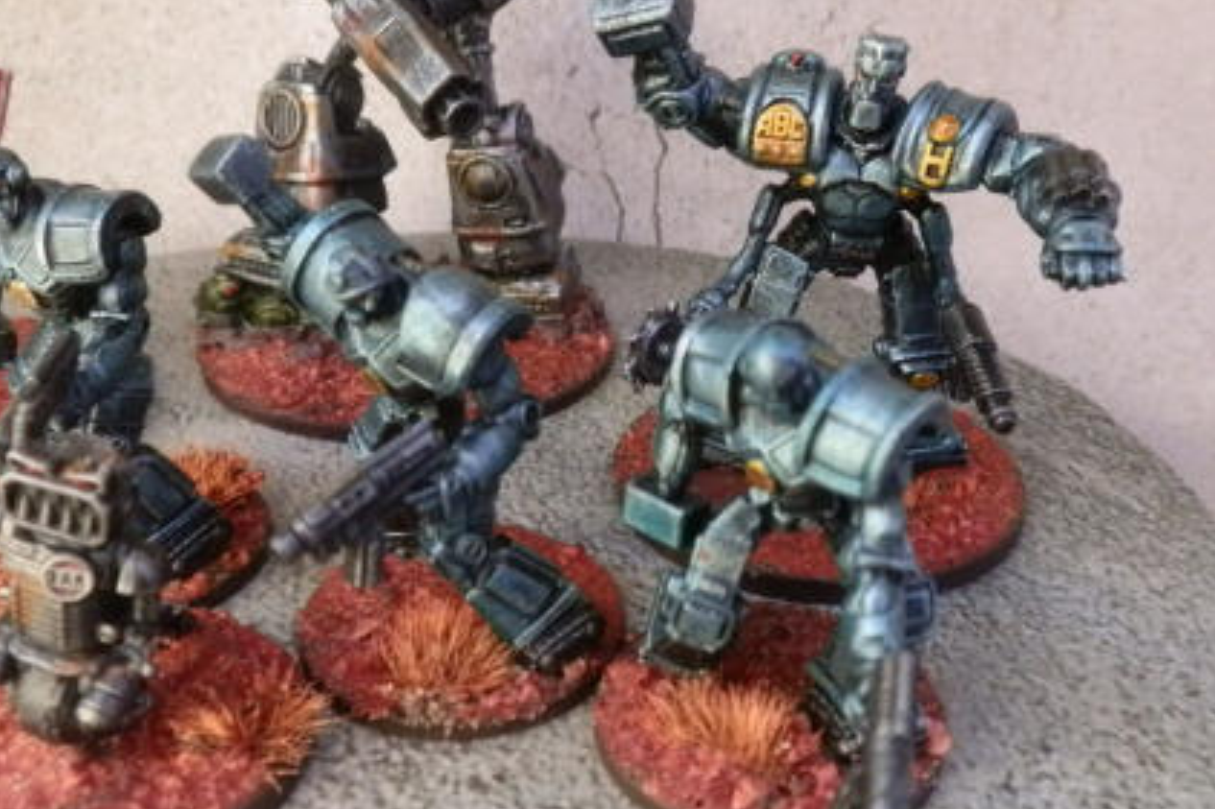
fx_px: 1248
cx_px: 665
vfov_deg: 35.8
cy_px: 337
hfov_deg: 51.8
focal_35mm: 37
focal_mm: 5
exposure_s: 1/80
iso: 400
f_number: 3.1
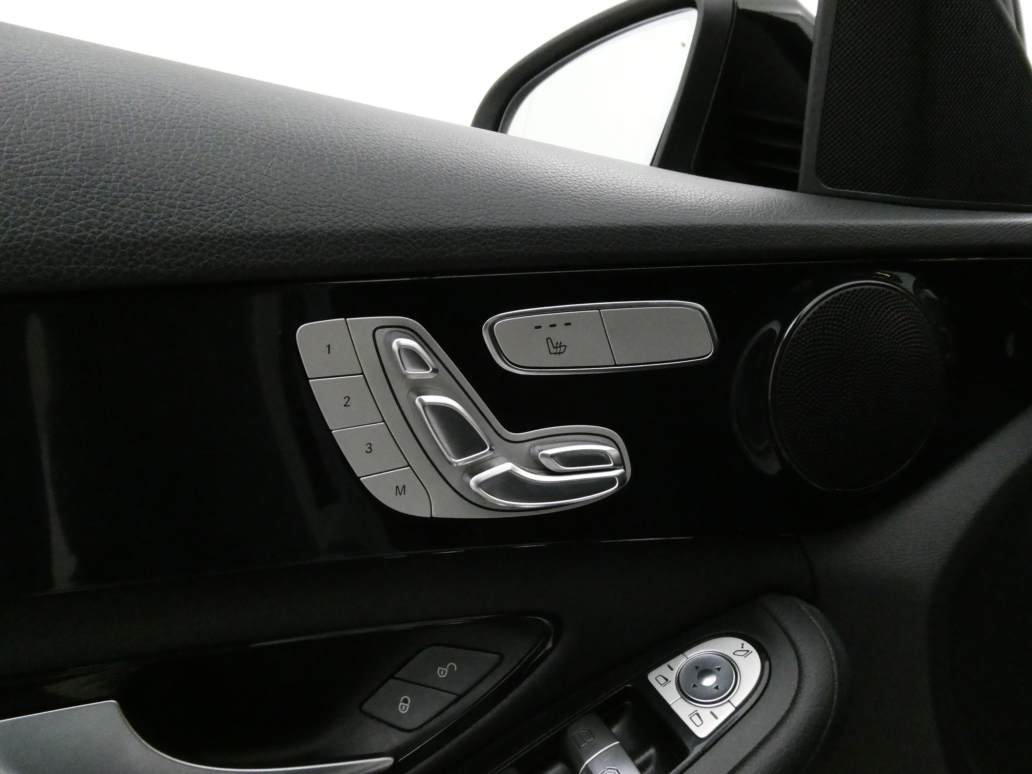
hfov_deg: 71.6
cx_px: 516
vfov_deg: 56.8
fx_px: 716
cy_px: 387
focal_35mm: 24
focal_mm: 4.3
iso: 1600
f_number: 3.3
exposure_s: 1/60
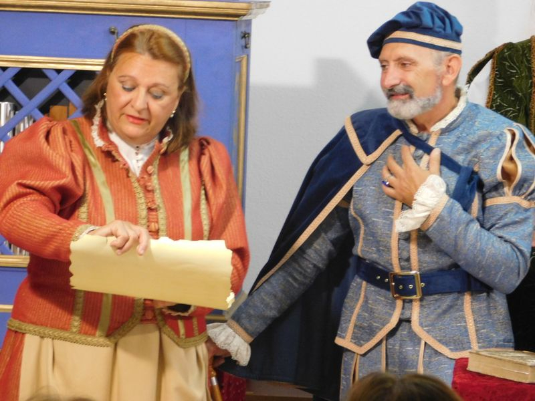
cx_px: 268
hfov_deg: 11.6
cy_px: 200
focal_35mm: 170
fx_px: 2627
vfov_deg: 8.7
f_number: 5.3
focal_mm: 30.1
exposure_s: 1/30
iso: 640
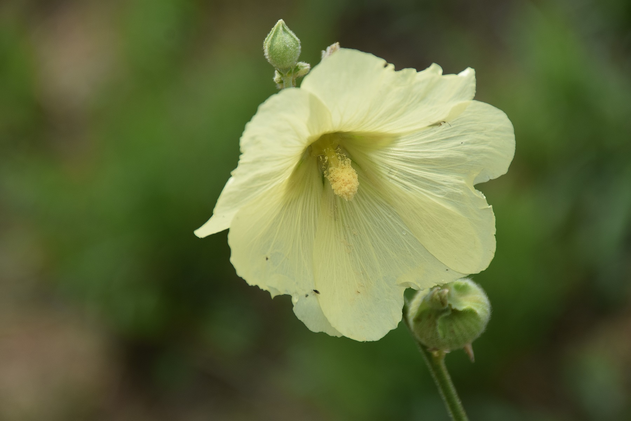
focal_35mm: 300
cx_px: 316
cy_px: 210
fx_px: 5258
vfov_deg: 4.6
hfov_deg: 6.9
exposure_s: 1/800
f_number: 8
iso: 200
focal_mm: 200
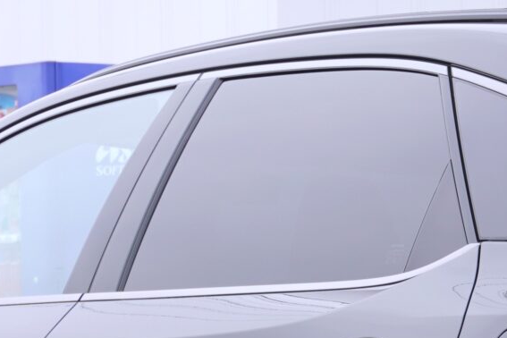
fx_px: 2859
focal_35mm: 203
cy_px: 391
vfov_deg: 6.7
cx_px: 562
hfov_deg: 10.0
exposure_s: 1/80
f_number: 5.6
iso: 100
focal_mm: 30
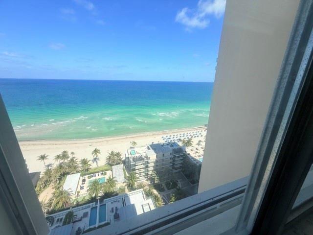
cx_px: 156
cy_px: 118
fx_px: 127
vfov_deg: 85.7
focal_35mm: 14
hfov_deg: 102.1
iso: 50
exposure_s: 1/2024
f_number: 2.2
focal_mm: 2.22
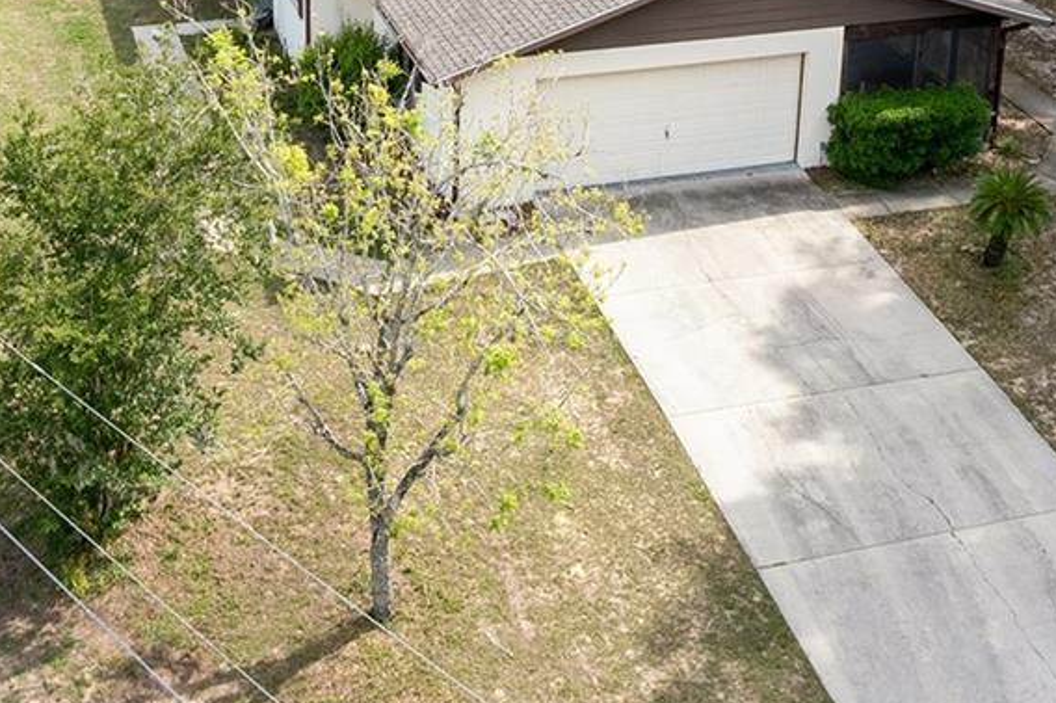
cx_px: 470
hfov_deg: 32.4
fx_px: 1818
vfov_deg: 20.8
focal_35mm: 62
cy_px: -77
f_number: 2.8
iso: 110
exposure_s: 1/1000
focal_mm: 8.38
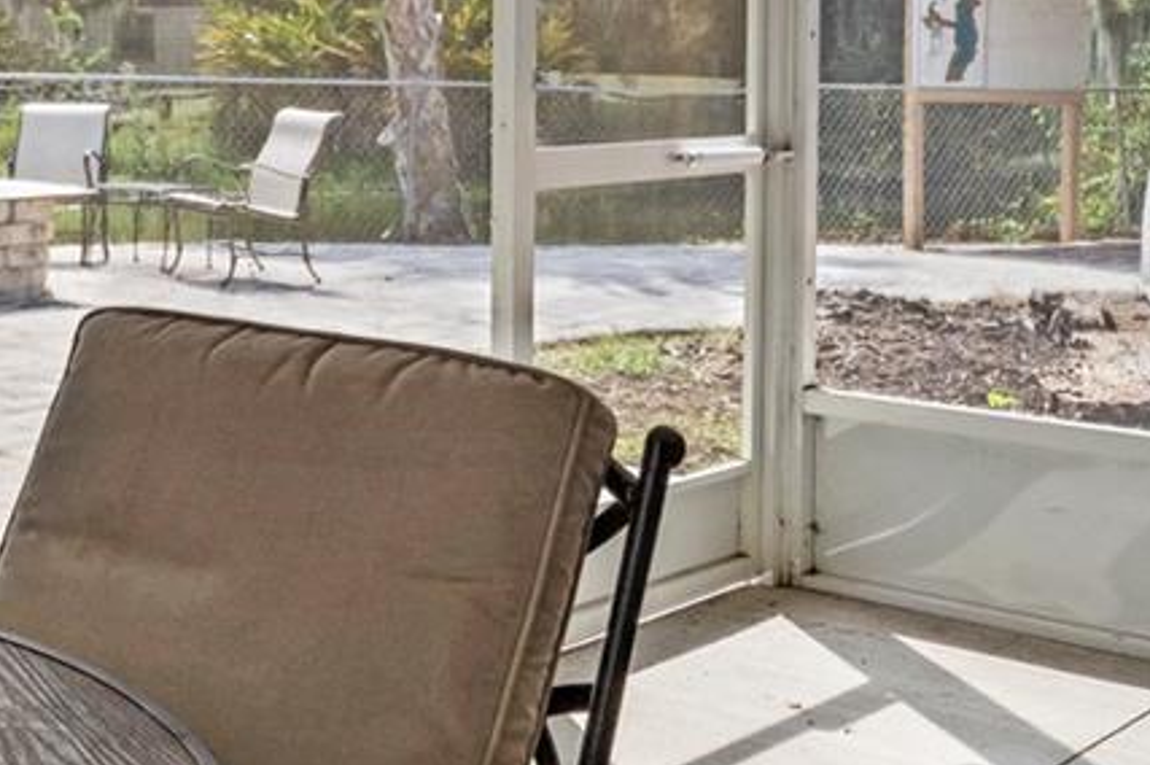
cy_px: 97
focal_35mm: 60
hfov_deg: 31.3
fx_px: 1915
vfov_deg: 22.1
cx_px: 40
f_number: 8
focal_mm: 16
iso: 400
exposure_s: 1/100
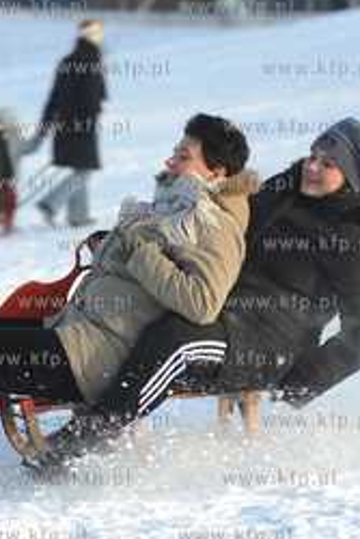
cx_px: 190
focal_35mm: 200
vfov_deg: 10.3
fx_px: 2996
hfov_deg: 6.9
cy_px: 272
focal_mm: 125
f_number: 5
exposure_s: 1/320
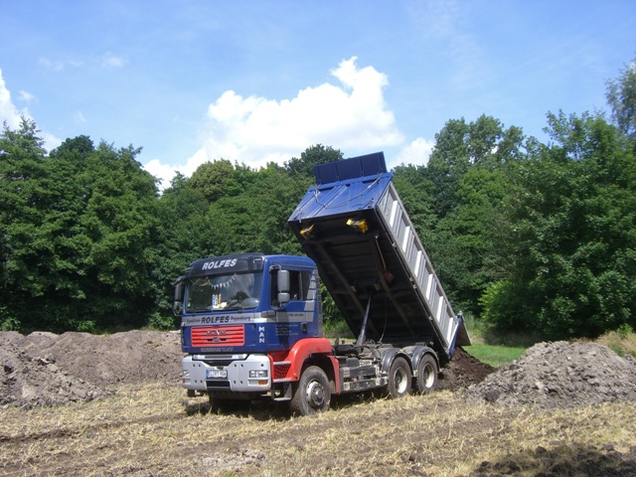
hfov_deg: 49.0
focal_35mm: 38
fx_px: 698
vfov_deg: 37.7
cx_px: 318
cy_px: 238
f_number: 4.3
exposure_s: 1/400
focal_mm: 6.2
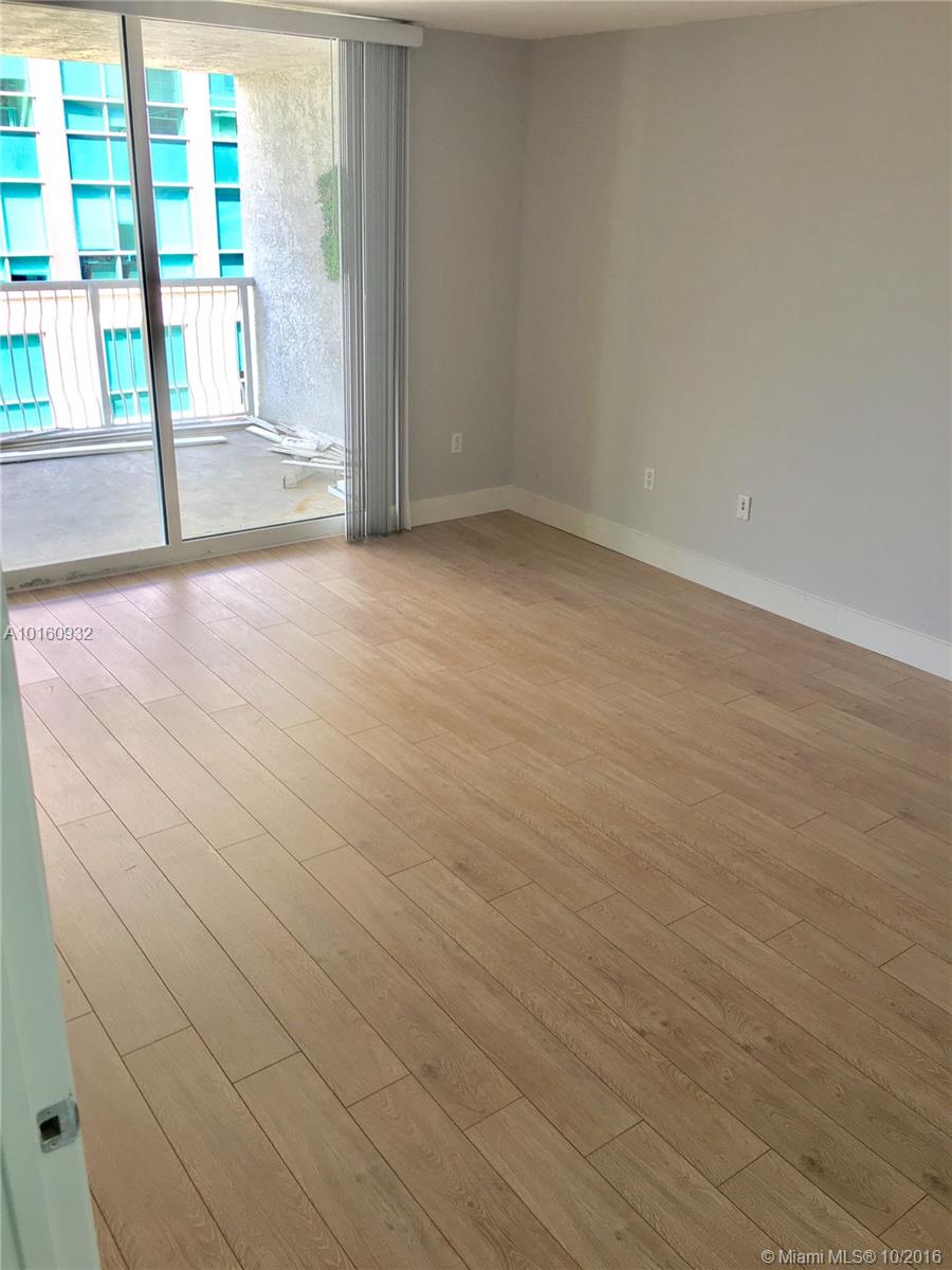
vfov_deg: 61.7
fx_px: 1063
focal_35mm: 29
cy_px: 635
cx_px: 476
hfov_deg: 48.2
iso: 32
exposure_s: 1/60
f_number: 2.2
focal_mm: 4.15
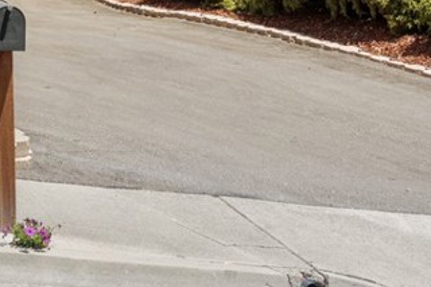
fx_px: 1340
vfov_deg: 11.8
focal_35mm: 112
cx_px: 156
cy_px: -103
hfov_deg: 18.2
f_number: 8
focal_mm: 35
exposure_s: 1/500
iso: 1000
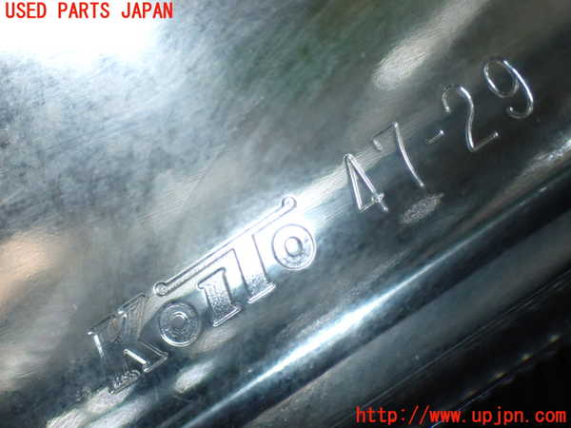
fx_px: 1171
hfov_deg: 27.4
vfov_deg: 20.7
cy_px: 214
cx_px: 286
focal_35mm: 71
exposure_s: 1/60
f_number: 11
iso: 800
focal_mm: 12.73
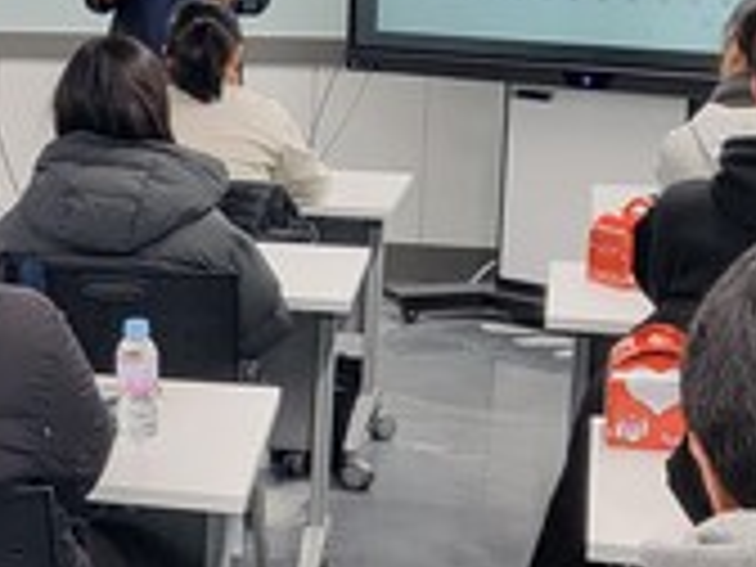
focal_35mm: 93
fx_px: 2031
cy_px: 256
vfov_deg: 15.9
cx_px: -212
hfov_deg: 19.5
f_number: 1.8
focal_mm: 4.25
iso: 160
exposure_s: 1/120
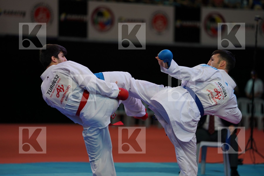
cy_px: 88
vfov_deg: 6.9
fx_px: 1452
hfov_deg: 10.4
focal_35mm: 198
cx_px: 132
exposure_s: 1/1000
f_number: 2.8
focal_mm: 198
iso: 500
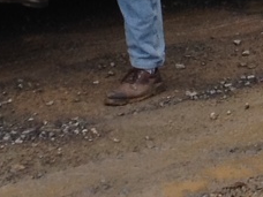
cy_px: -241
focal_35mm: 251
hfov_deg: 7.7
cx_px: 390
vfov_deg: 5.7
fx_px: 1907
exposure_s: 1/587
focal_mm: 4.28
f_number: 2.4
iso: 50
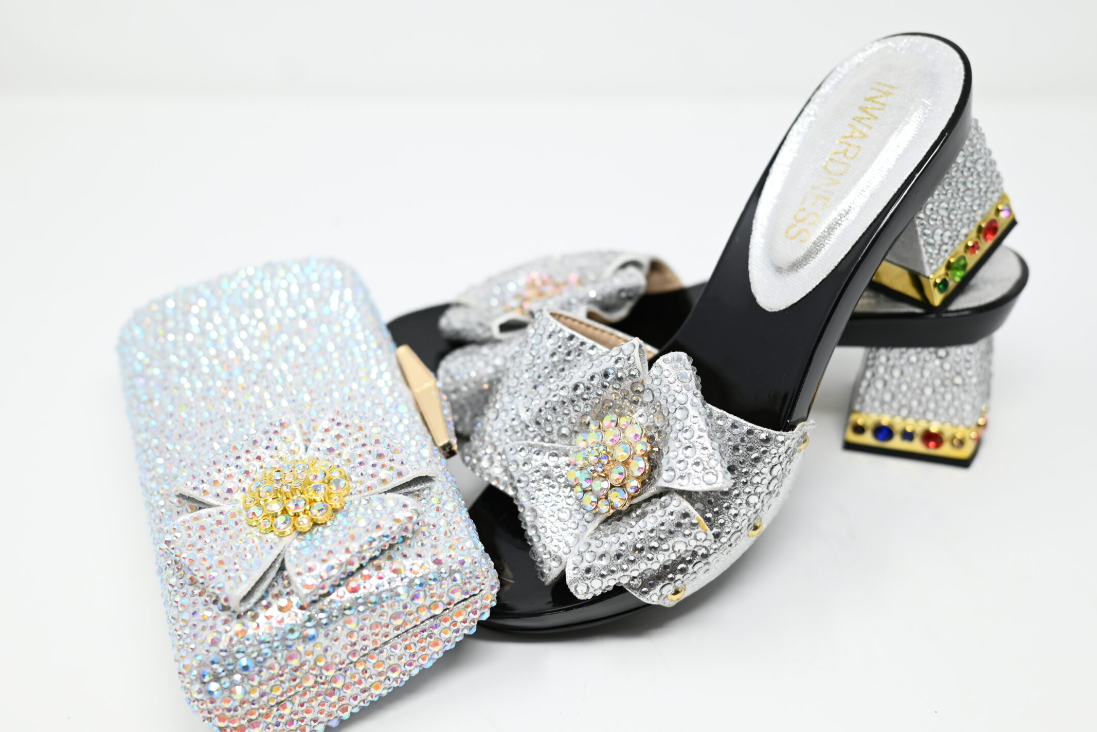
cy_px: 374
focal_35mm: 48
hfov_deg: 41.1
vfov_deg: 28.1
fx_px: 1463
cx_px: 565
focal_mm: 40
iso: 400
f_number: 3.5
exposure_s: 1/250
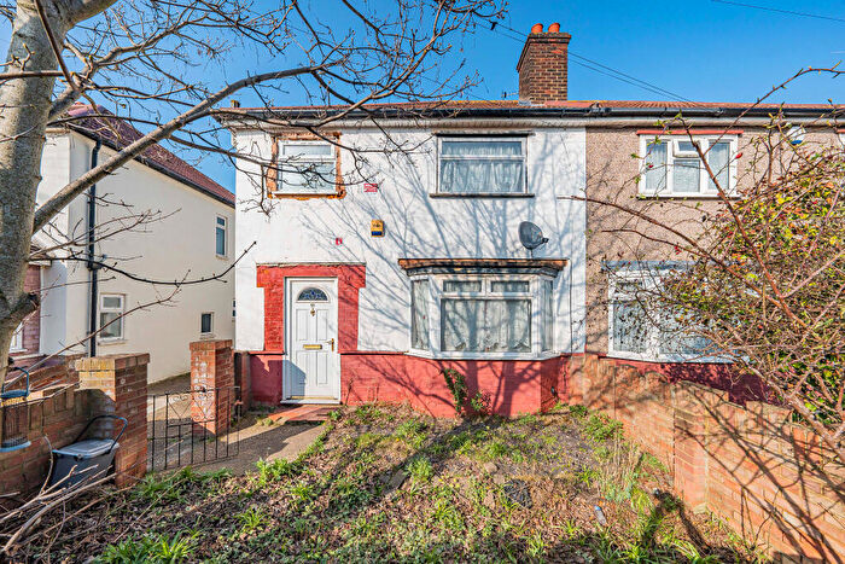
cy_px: 282
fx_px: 282
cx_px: 422
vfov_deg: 90.0
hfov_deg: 112.6
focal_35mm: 12
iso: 320
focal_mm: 12
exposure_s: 1/1000
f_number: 9
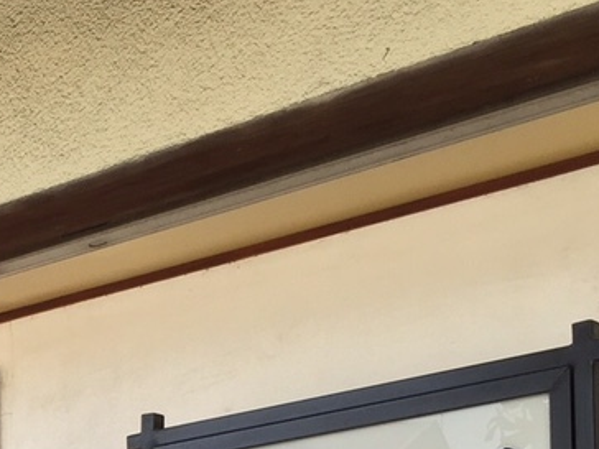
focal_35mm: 102
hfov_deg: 18.5
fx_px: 1765
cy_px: 691
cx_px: -77
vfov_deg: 13.6
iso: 32
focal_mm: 4.15
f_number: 2.2
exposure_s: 1/128
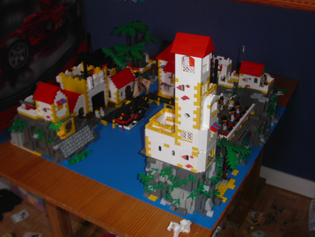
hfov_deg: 49.0
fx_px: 346
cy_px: 118
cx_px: 158
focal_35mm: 38
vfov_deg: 37.7
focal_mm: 7.8
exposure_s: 1/30
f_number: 2.8
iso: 100
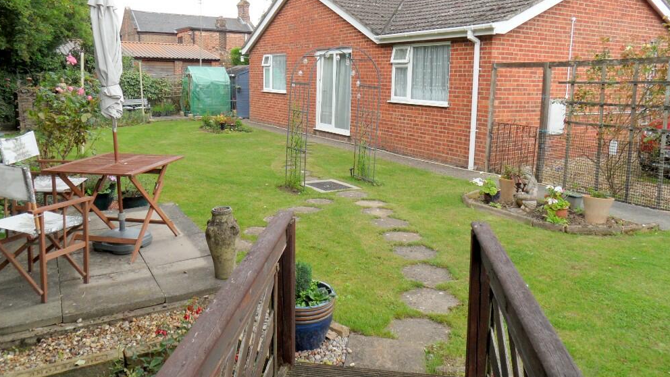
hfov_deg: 69.9
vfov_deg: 42.7
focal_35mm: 27
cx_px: 328
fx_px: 480
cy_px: 154
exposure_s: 1/250
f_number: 3.2
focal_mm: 3.9
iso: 80
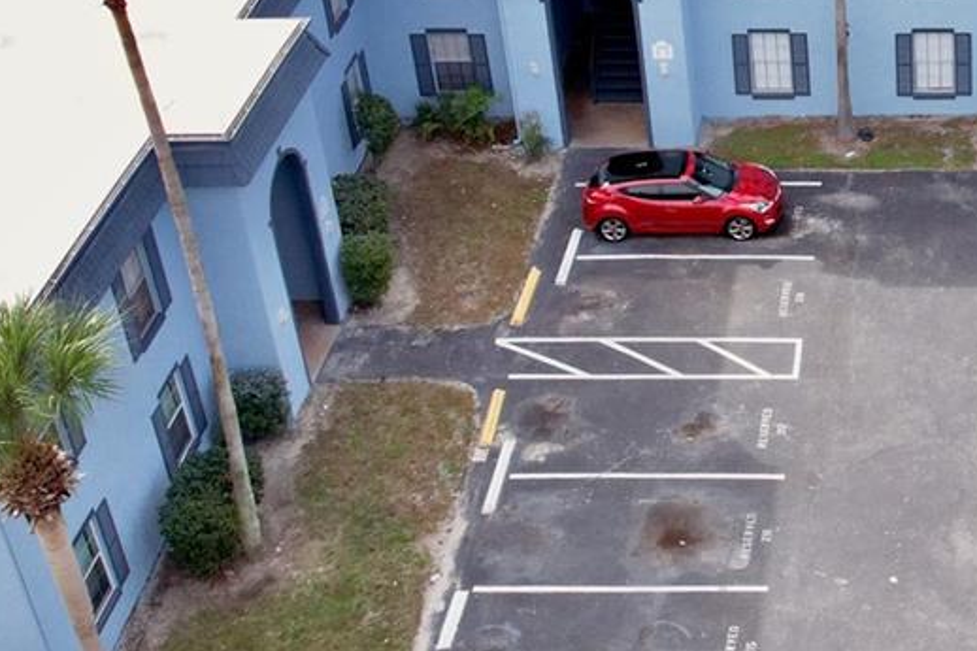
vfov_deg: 19.8
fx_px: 1845
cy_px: 121
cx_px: 1003
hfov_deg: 27.7
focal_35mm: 68
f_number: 2.8
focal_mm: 8.38
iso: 400
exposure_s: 1/2500
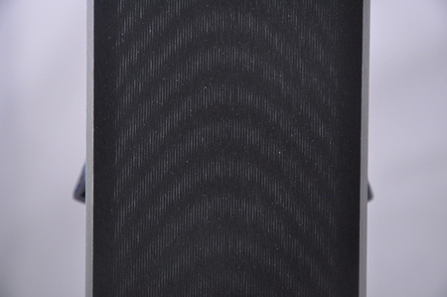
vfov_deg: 8.7
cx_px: 224
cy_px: 148
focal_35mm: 158
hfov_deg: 13.1
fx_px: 1953
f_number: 8
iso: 3200
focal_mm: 105
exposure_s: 1/125
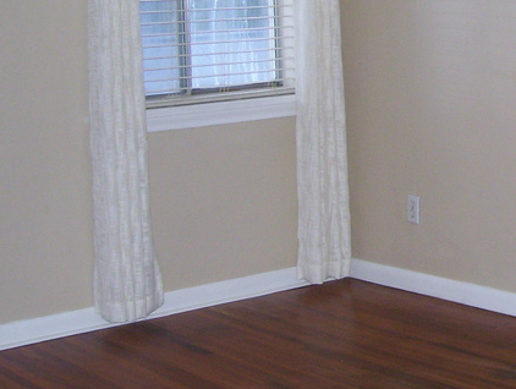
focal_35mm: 87
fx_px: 1299
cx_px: 505
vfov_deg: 16.9
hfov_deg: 21.7
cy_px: 73
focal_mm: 6
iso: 160
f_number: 2.7
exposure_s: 1/60
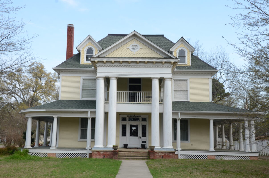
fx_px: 336
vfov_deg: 29.7
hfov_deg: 43.7
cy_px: 89
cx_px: 134
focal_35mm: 45
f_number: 10
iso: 200
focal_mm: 30
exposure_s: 1/160
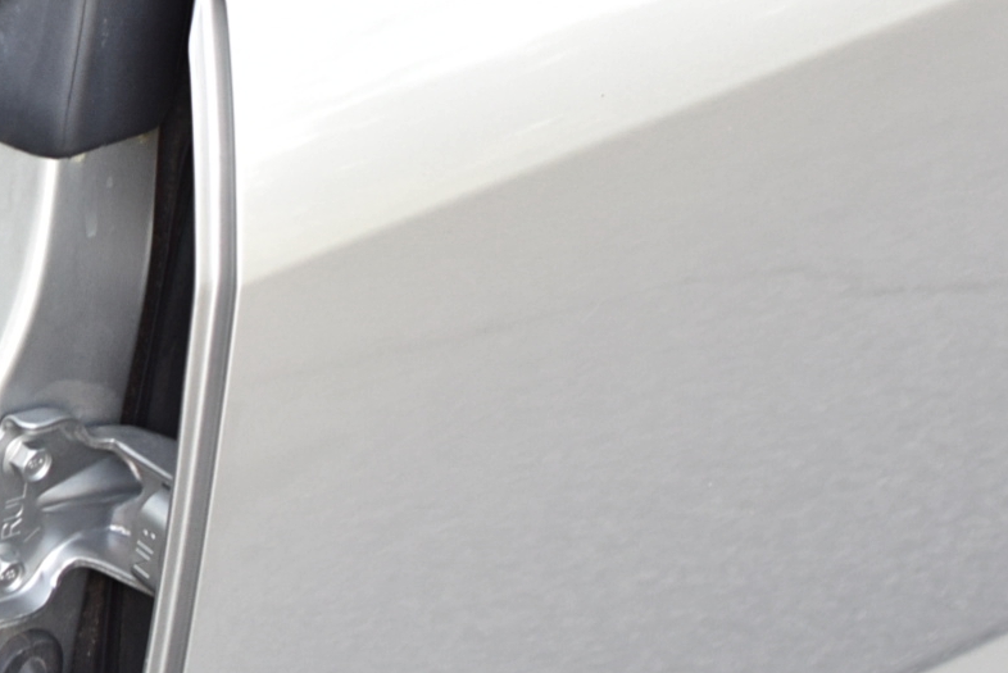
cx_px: -745
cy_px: 79
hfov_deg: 9.8
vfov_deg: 6.9
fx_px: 5600
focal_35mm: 200
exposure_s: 1/60
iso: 400
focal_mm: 35
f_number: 4
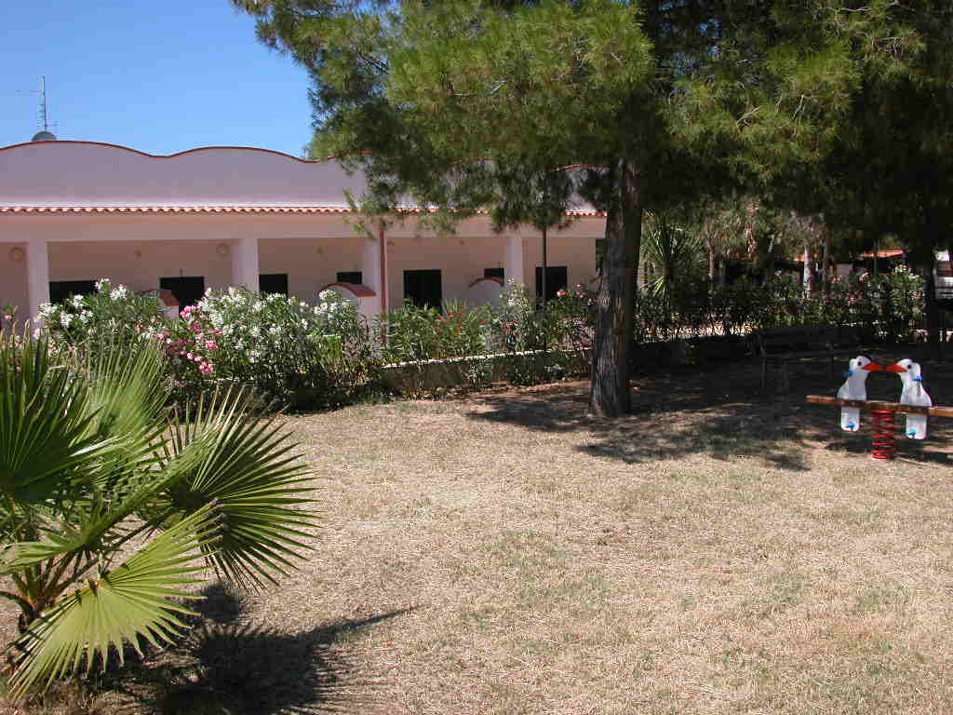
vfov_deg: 41.8
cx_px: 476
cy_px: 358
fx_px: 936
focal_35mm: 34
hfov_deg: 54.0
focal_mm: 8.9
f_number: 6.3
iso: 100
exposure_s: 1/309
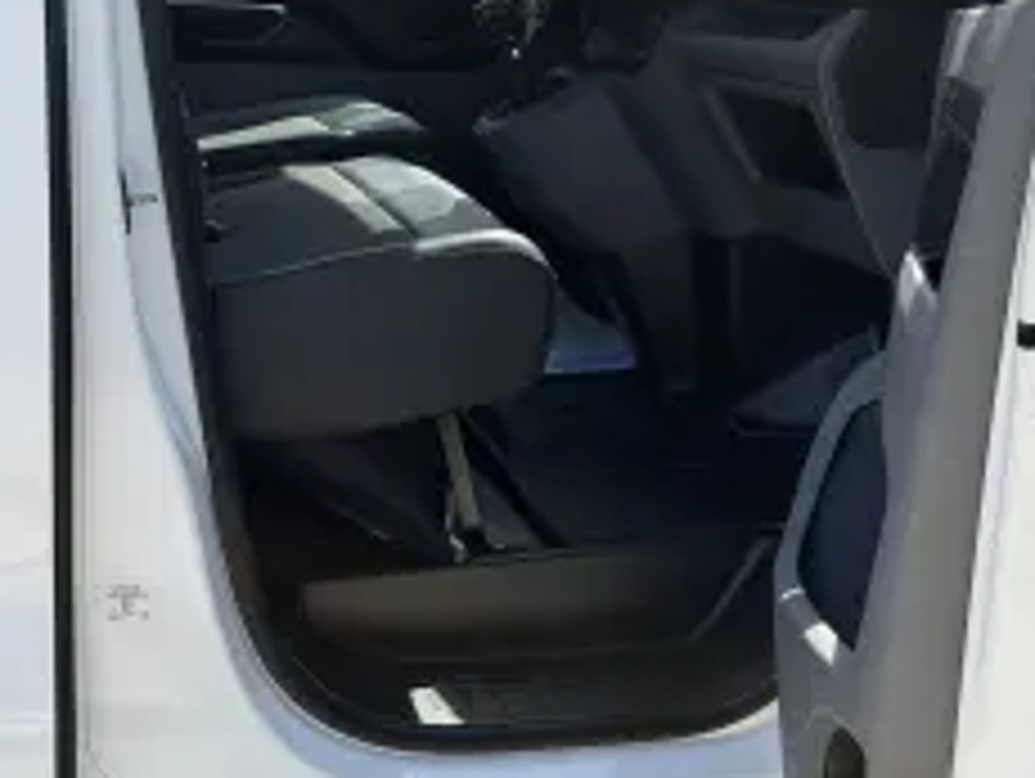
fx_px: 2245
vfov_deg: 19.5
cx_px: 544
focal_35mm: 75
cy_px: 184
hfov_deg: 26.0
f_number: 1.78
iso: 64
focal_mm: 6.76
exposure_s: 1/1754
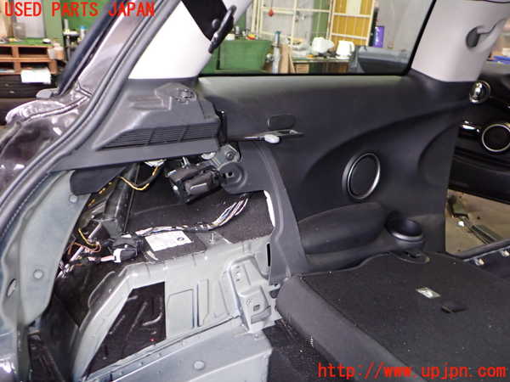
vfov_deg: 46.8
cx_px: 255
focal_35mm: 30
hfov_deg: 60.0
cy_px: 191
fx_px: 442
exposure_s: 1/30
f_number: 2.3
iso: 500
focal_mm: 5.4
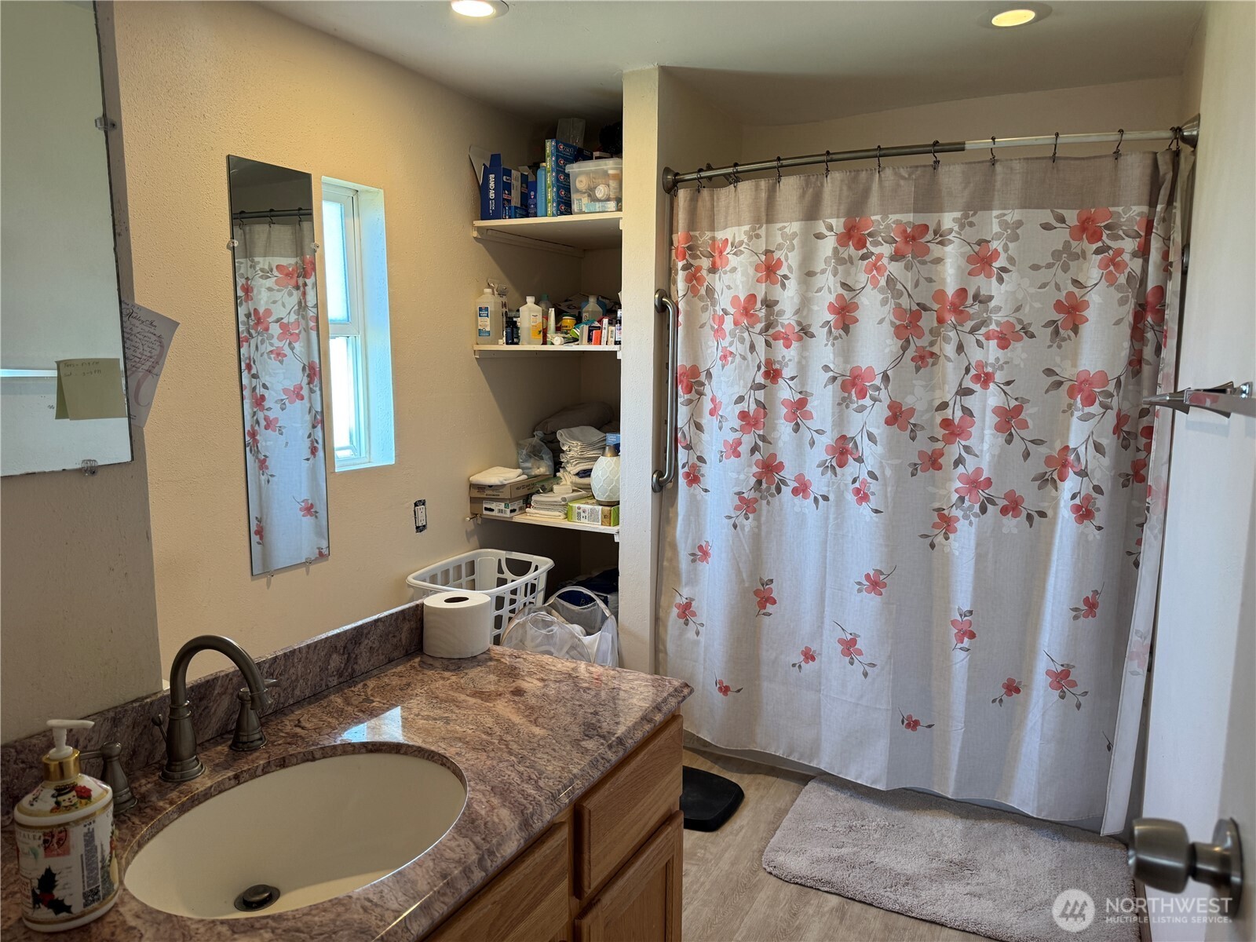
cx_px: 628
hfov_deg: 71.6
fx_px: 871
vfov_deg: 56.8
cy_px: 471
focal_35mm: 24
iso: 160
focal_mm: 6.76
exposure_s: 1/60
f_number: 1.78
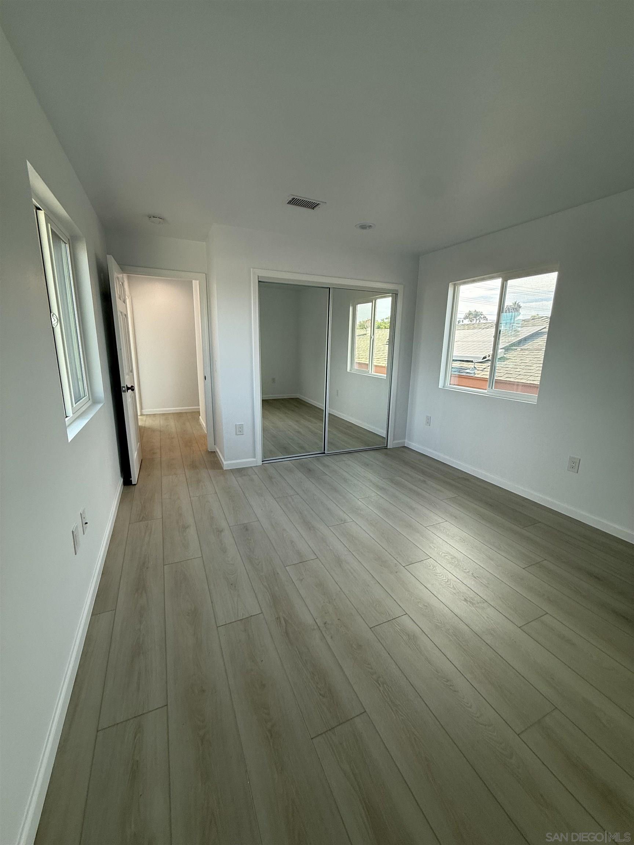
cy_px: 422
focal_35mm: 14
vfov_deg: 102.1
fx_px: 342
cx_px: 317
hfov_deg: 85.7
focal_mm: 2.22
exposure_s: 1/170
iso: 64
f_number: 2.2
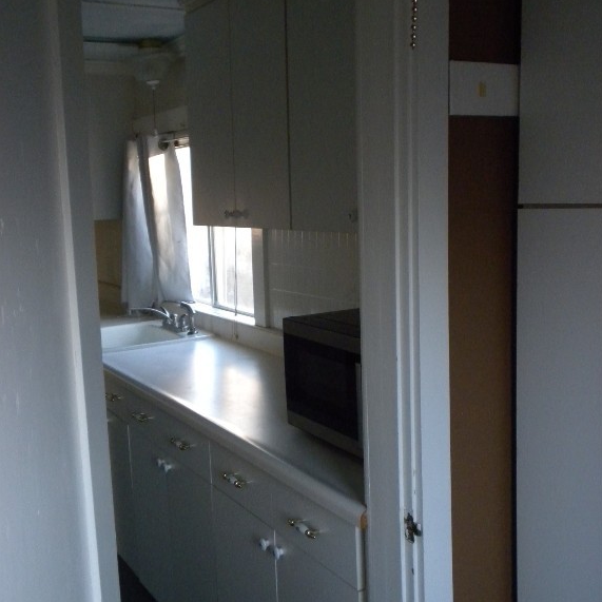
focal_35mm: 44
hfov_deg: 38.3
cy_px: 316
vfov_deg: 38.3
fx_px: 866
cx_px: 303
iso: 400
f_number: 3.5
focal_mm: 6.6
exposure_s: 1/56.2
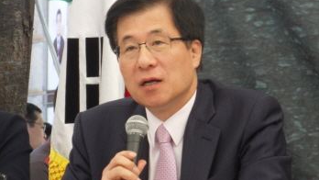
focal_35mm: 263
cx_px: 160
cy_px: 93
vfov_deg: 4.6
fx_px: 2225
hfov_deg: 8.2
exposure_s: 1/90
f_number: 5.8
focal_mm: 42
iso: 200
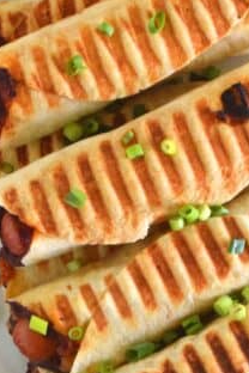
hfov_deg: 8.9
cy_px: 324
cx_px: 196
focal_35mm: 154
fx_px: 1598
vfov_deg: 13.2
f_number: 11
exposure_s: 1/60
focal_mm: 40
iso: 4500
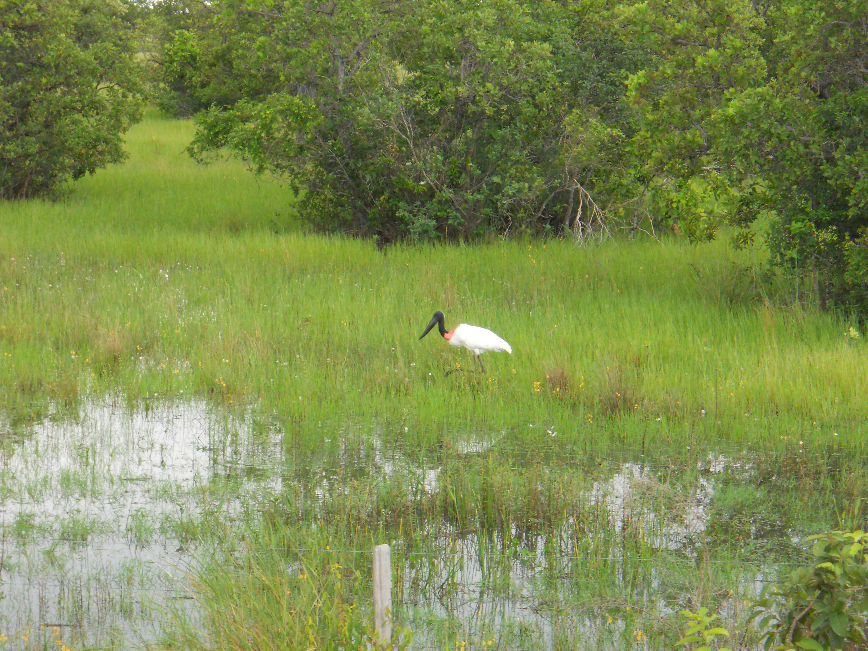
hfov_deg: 15.6
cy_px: 326
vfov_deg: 11.8
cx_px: 434
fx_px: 3159
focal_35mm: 126
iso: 320
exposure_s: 1/250
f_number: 6.2
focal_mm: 22.6
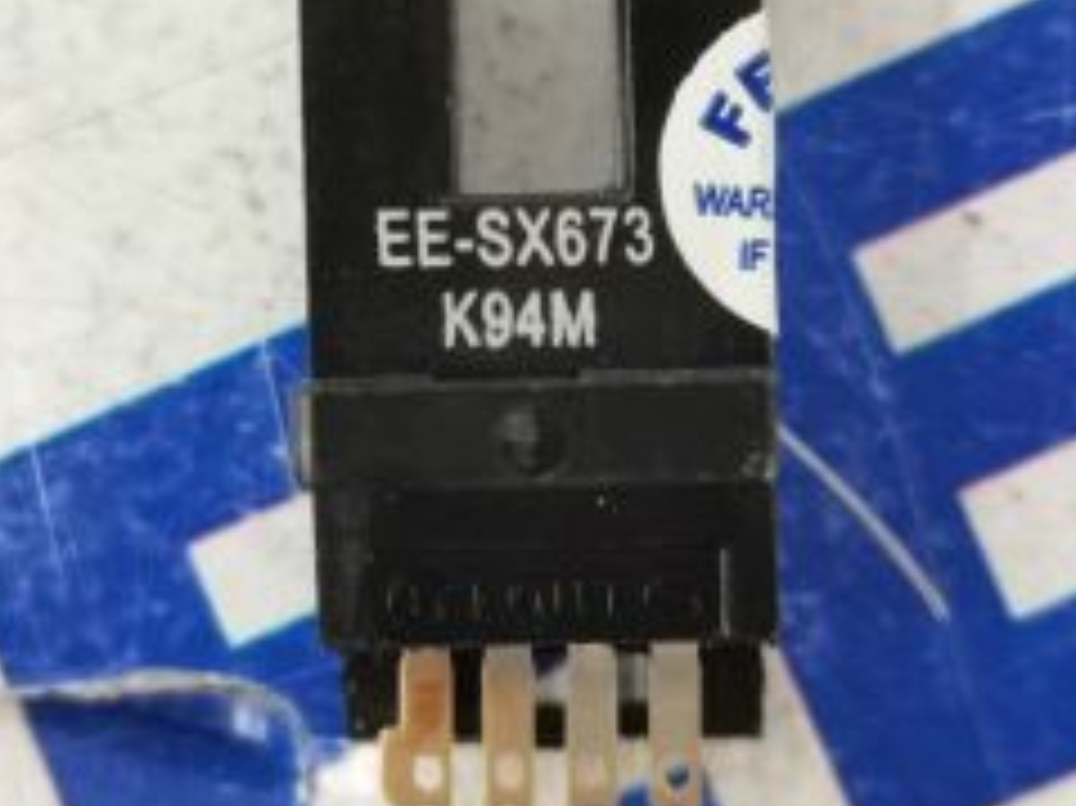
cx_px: 518
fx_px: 2703
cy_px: 324
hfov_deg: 22.5
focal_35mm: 87
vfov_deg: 16.9
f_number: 1.8
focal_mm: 5.58
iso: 800
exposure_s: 1/18
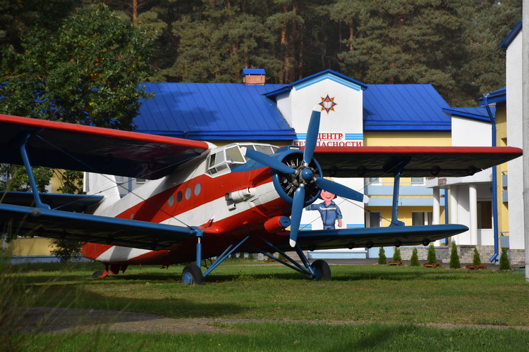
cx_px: 264
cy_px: 176
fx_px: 1984
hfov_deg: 15.2
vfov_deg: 10.2
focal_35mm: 135
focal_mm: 90
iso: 140
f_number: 8
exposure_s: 1/500
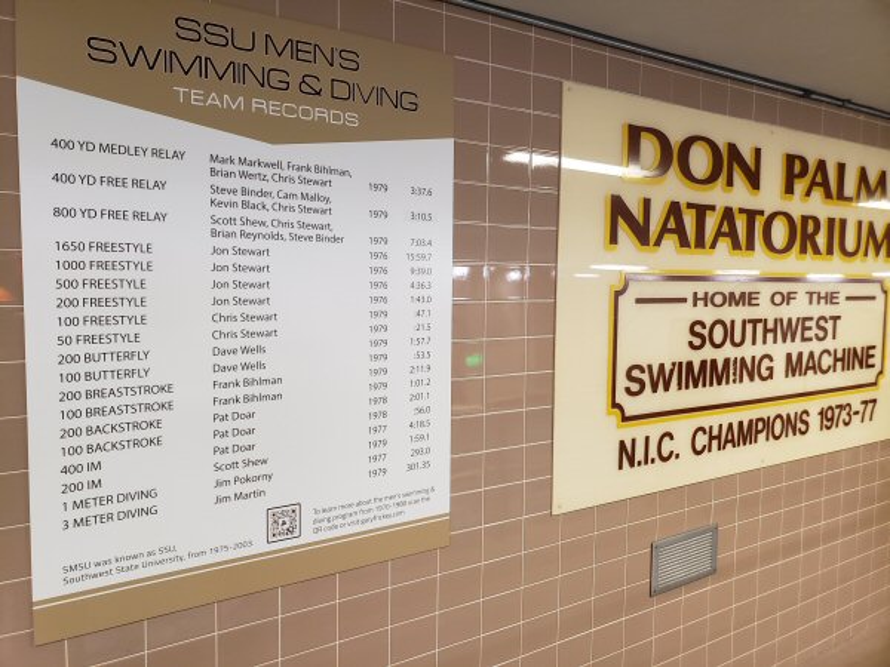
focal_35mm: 26
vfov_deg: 53.1
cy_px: 334
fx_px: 668
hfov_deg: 67.3
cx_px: 445
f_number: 1.5
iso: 320
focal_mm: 4.3
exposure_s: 1/60
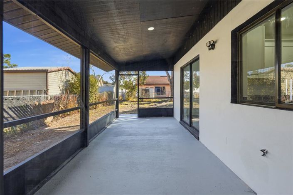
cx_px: 146
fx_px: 130
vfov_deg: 73.7
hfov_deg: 96.8
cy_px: 98
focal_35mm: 16
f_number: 9
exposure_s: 1/125
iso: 160
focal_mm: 16
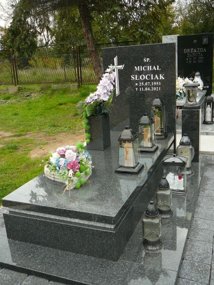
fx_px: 288
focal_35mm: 35
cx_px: 107
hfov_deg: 40.7
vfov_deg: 52.6
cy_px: 142
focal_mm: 5.2
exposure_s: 1/100
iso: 80
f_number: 2.8
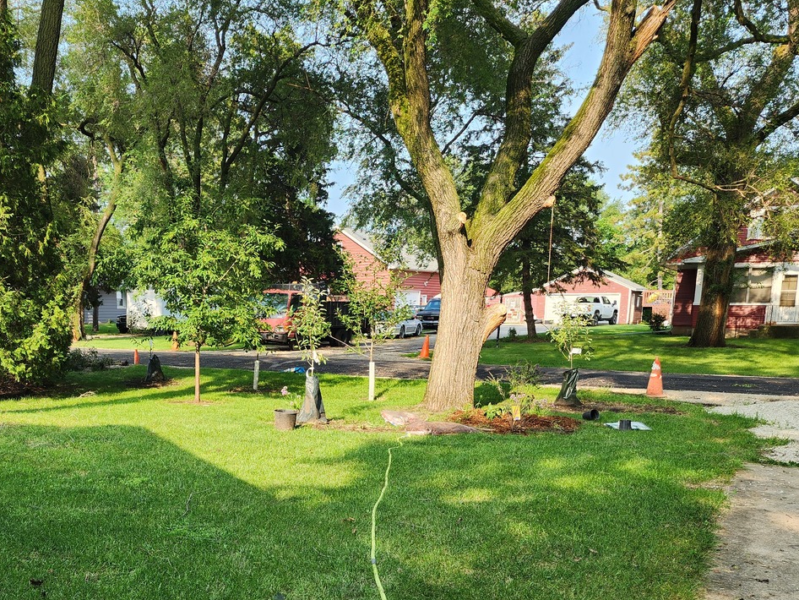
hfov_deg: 51.2
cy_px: 450
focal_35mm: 35
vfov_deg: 39.6
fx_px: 808
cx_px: 236
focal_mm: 6.4
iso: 12
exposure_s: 1/191
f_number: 1.8
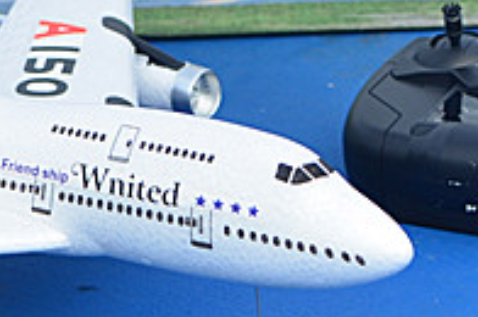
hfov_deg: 5.6
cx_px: -5
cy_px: -43
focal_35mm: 367
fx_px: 4865
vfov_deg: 3.7
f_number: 5.6
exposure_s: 1/250
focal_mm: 60
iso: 100
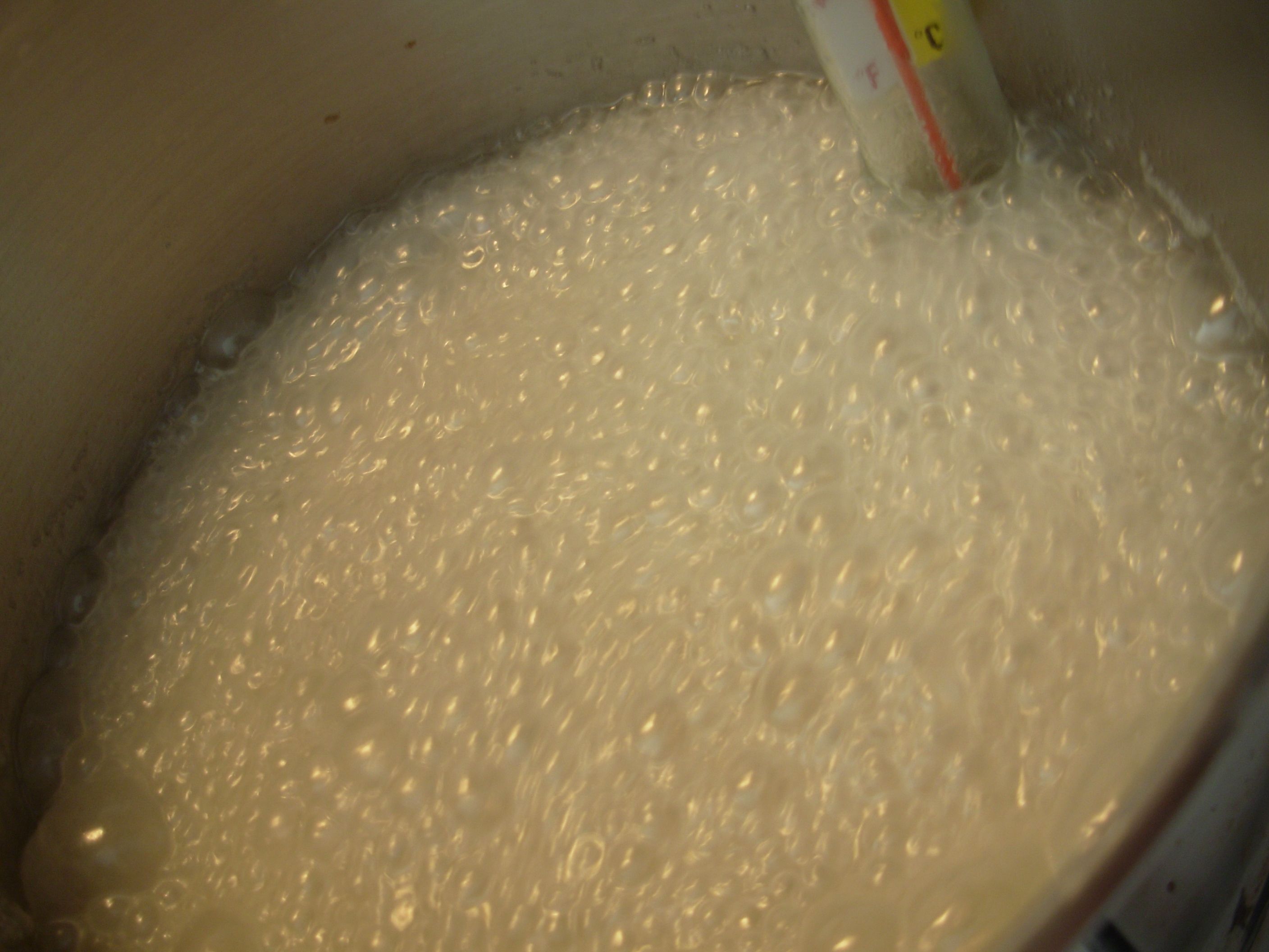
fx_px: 1393
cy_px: 476
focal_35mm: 38
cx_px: 634
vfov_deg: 37.7
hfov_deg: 49.0
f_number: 2.9
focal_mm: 6.3
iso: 50
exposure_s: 1/12.3
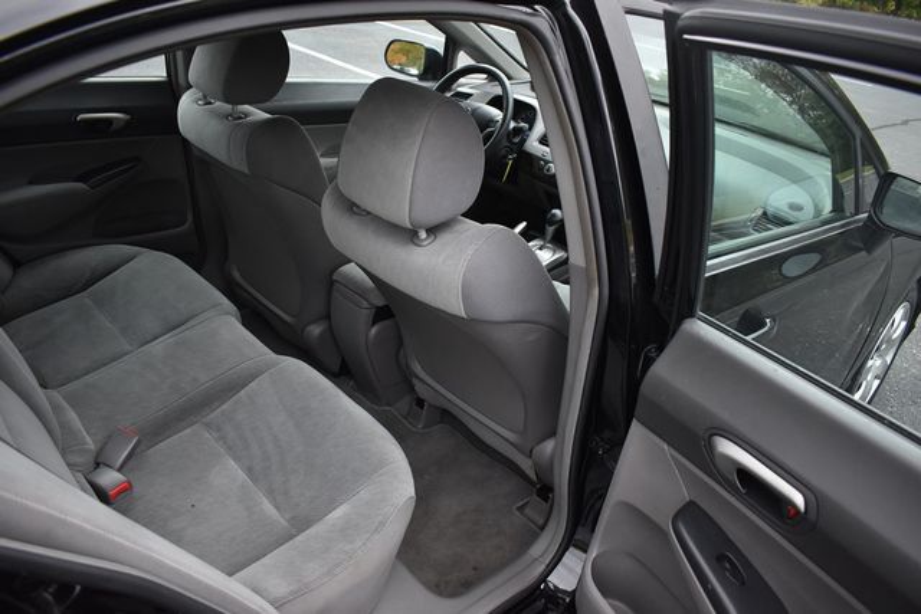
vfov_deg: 48.0
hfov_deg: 67.4
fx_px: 691
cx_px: 460
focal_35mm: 27
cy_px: 307
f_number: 3.5
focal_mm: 18
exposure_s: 1/200
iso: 800
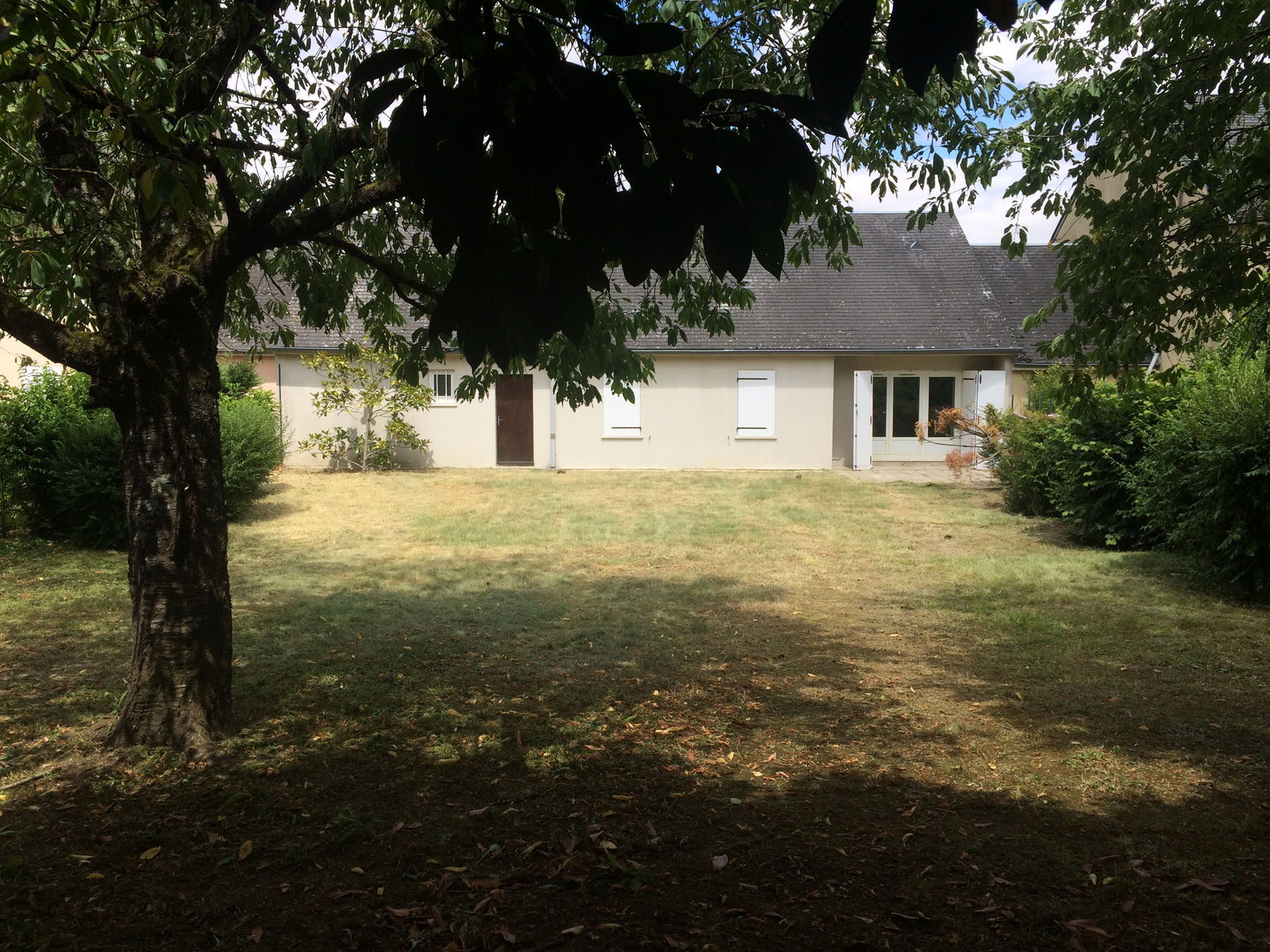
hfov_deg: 61.7
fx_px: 1064
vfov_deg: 48.2
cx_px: 635
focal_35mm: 29
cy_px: 476
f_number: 2.2
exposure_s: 1/1244
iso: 32
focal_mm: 4.15
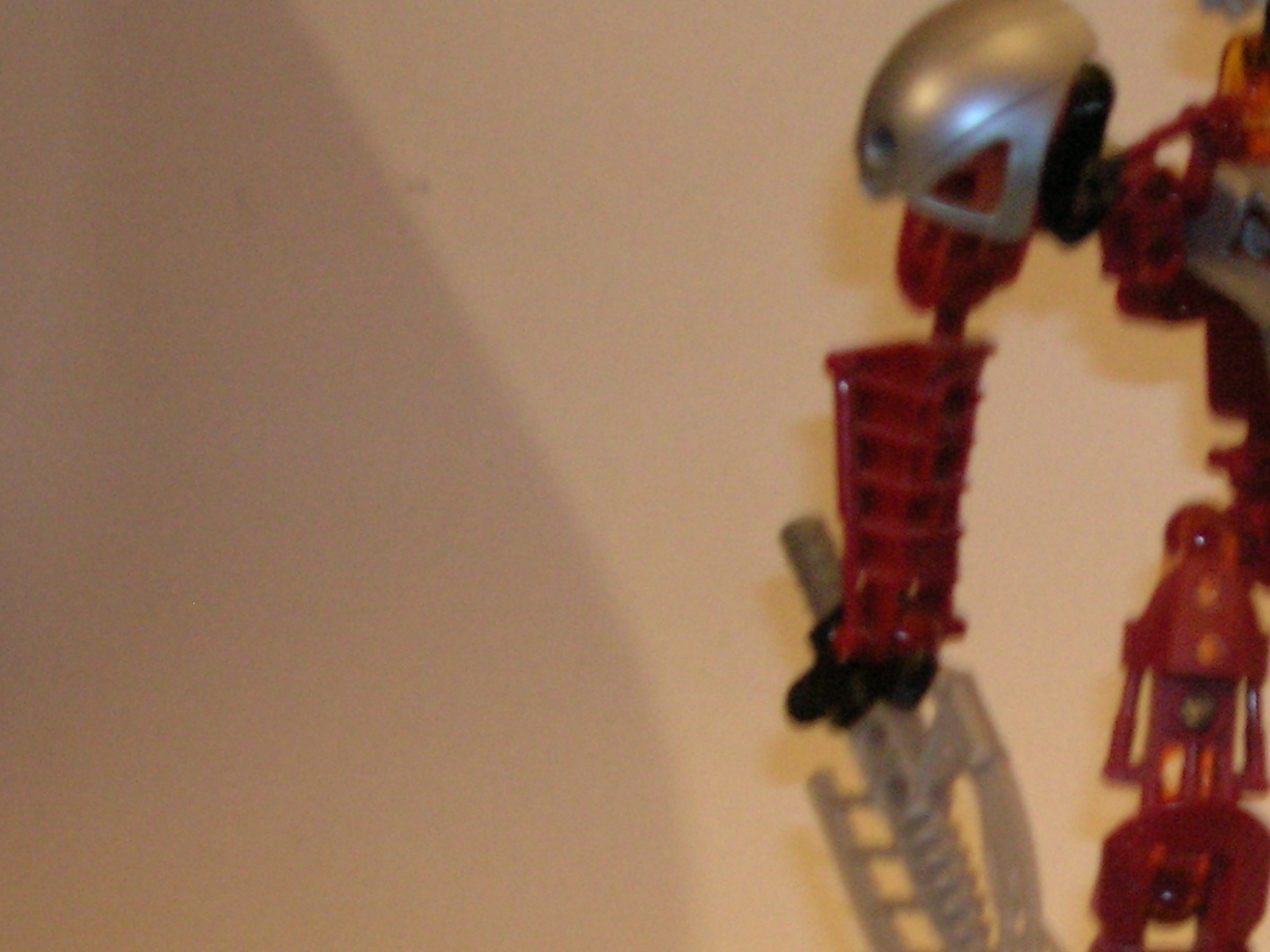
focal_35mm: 72
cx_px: 1257
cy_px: 677
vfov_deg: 20.3
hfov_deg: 25.7
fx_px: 2642
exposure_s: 1/5.1
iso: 200
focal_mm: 5.7
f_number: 2.9
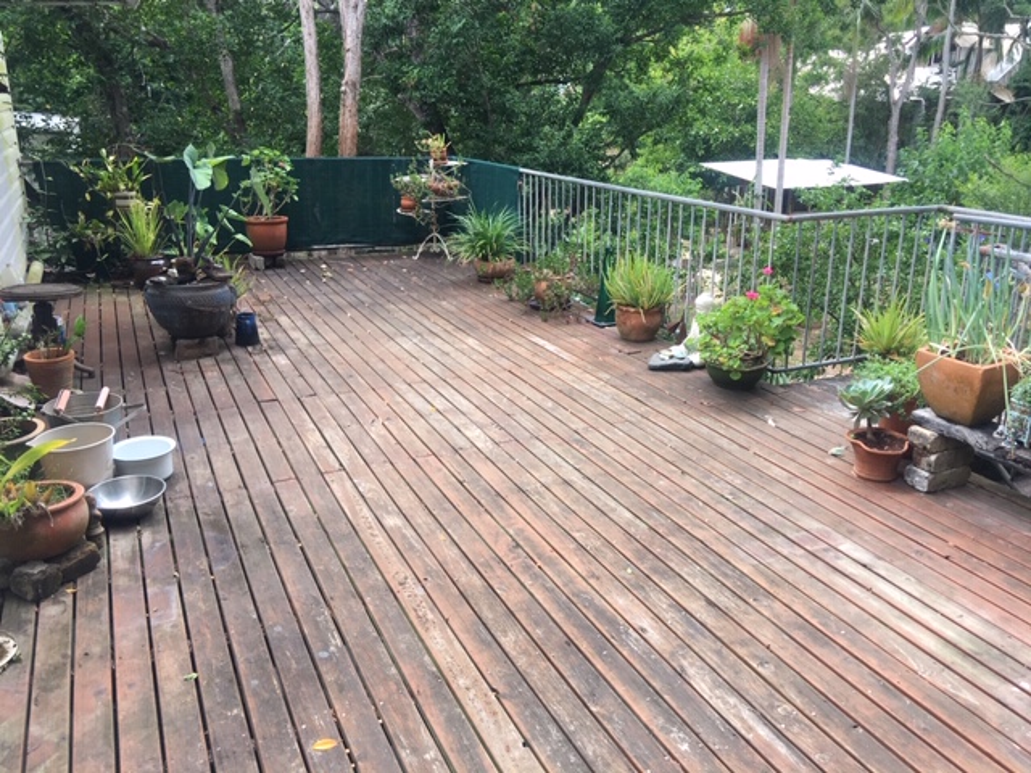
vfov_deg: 48.2
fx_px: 864
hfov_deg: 61.7
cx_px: 516
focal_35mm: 29
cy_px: 386
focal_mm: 4.15
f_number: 2.2
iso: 25
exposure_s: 1/272
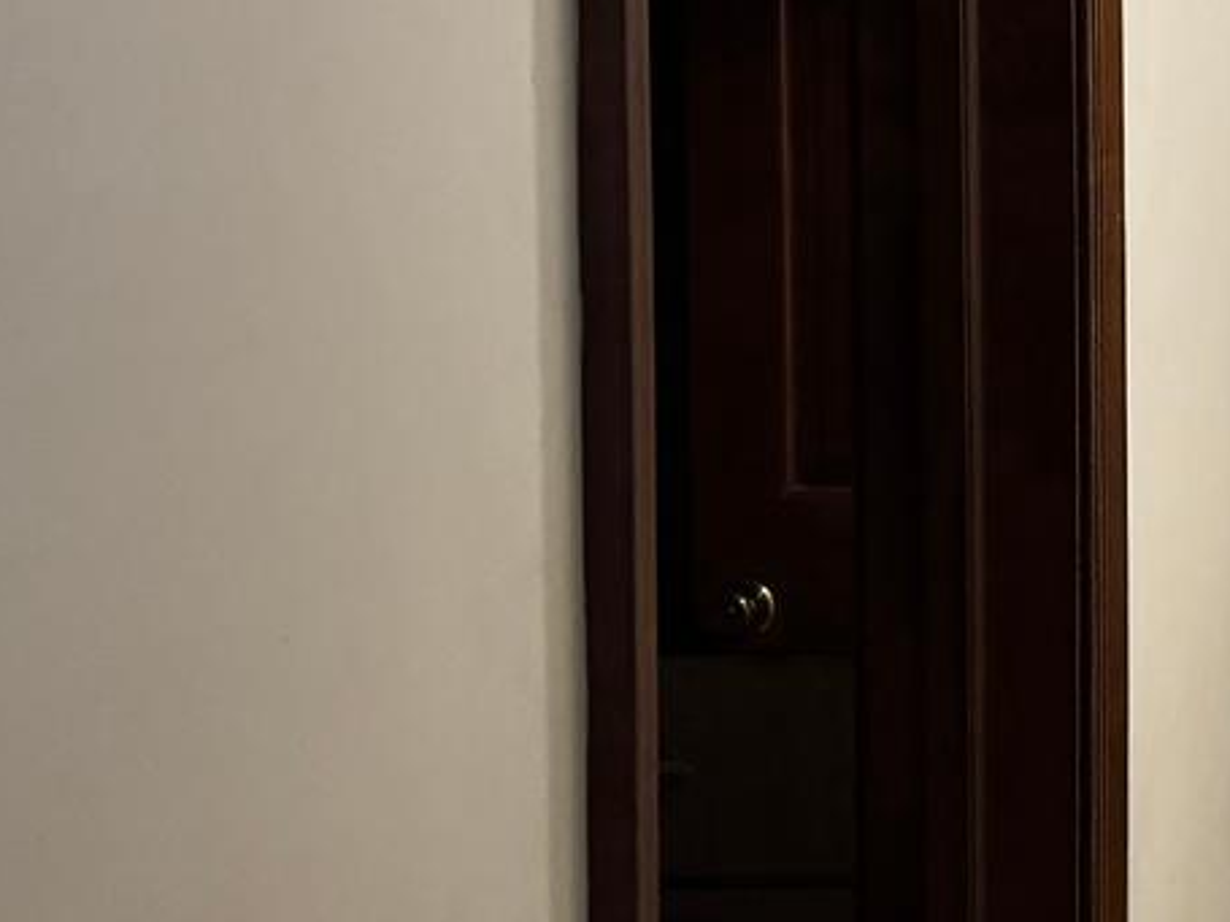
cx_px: 1976
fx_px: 3837
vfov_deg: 13.7
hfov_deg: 16.2
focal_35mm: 108
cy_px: 430
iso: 500
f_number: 1.78
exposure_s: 1/60
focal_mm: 6.76
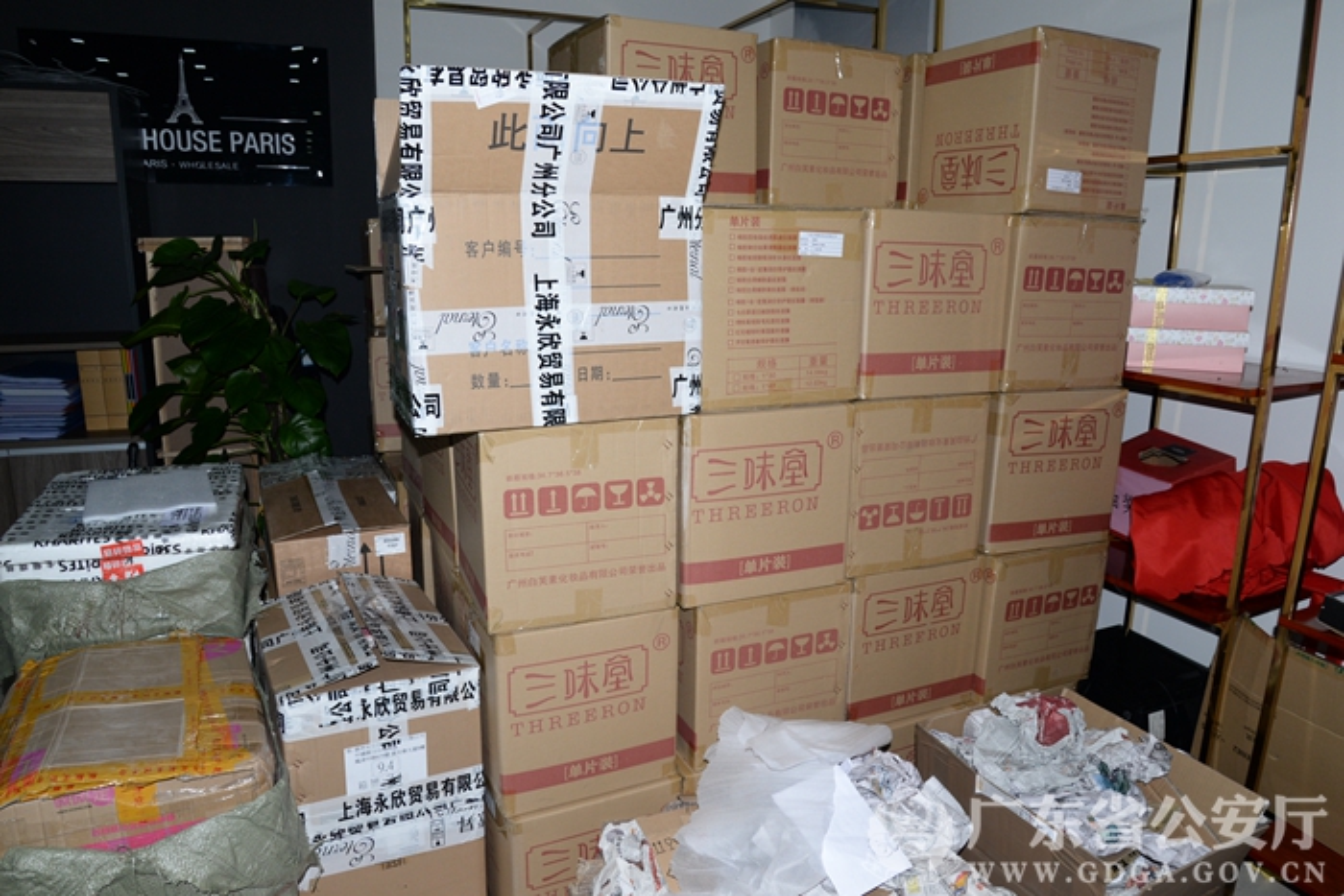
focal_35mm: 24
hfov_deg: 73.7
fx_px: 896
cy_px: 448
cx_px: 672
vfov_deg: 53.2
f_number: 8
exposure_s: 1/60
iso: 1000
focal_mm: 24
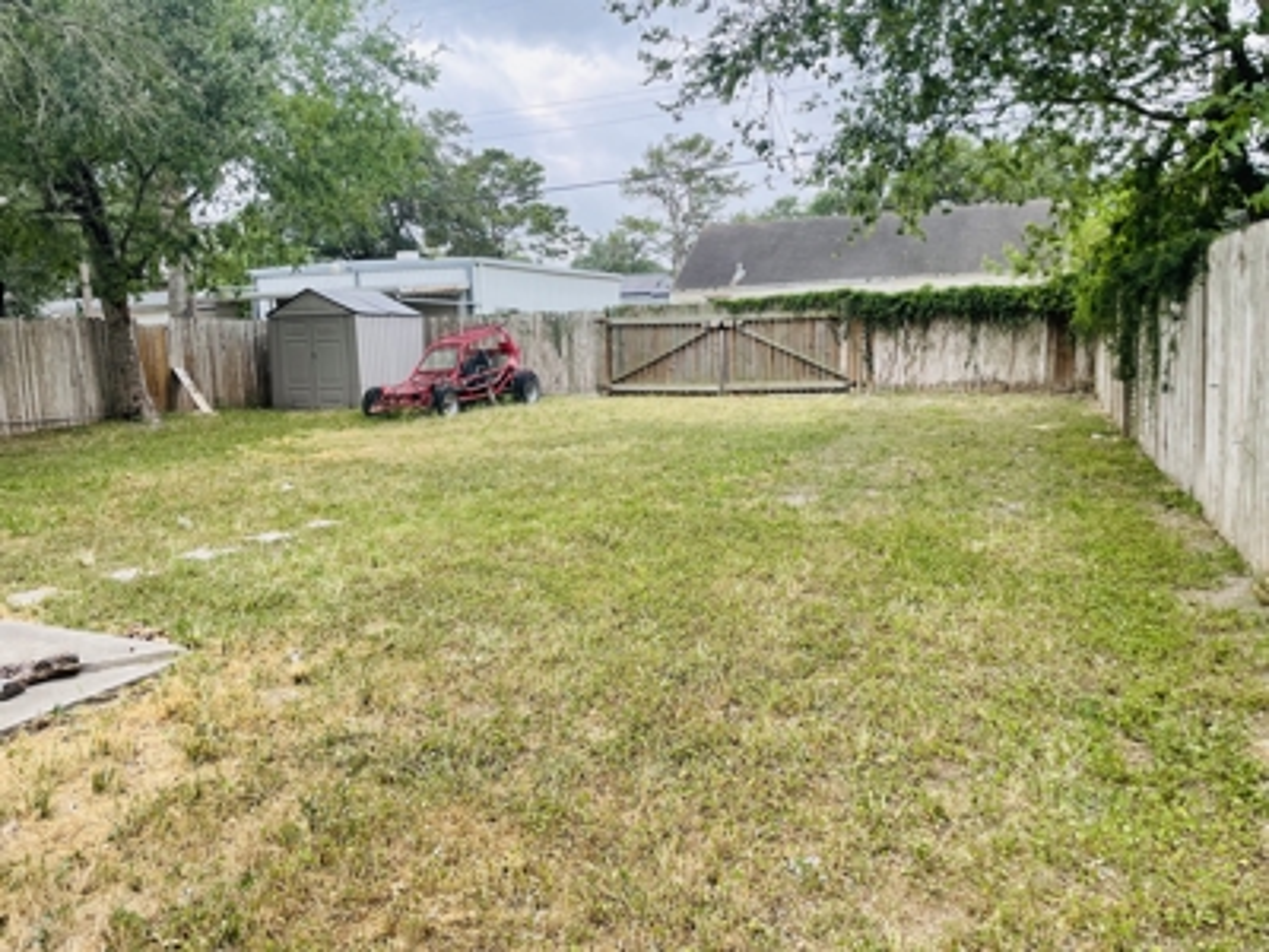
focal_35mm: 26
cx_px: 634
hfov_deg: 67.3
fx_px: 953
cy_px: 476
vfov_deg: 53.1
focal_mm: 4.2
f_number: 1.6
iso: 32
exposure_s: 1/666
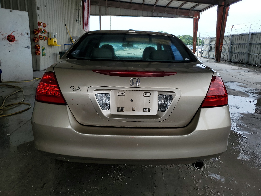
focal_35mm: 26
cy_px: 98
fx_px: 196
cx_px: 130
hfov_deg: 67.3
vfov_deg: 53.1
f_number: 1.5
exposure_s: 1/909
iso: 50
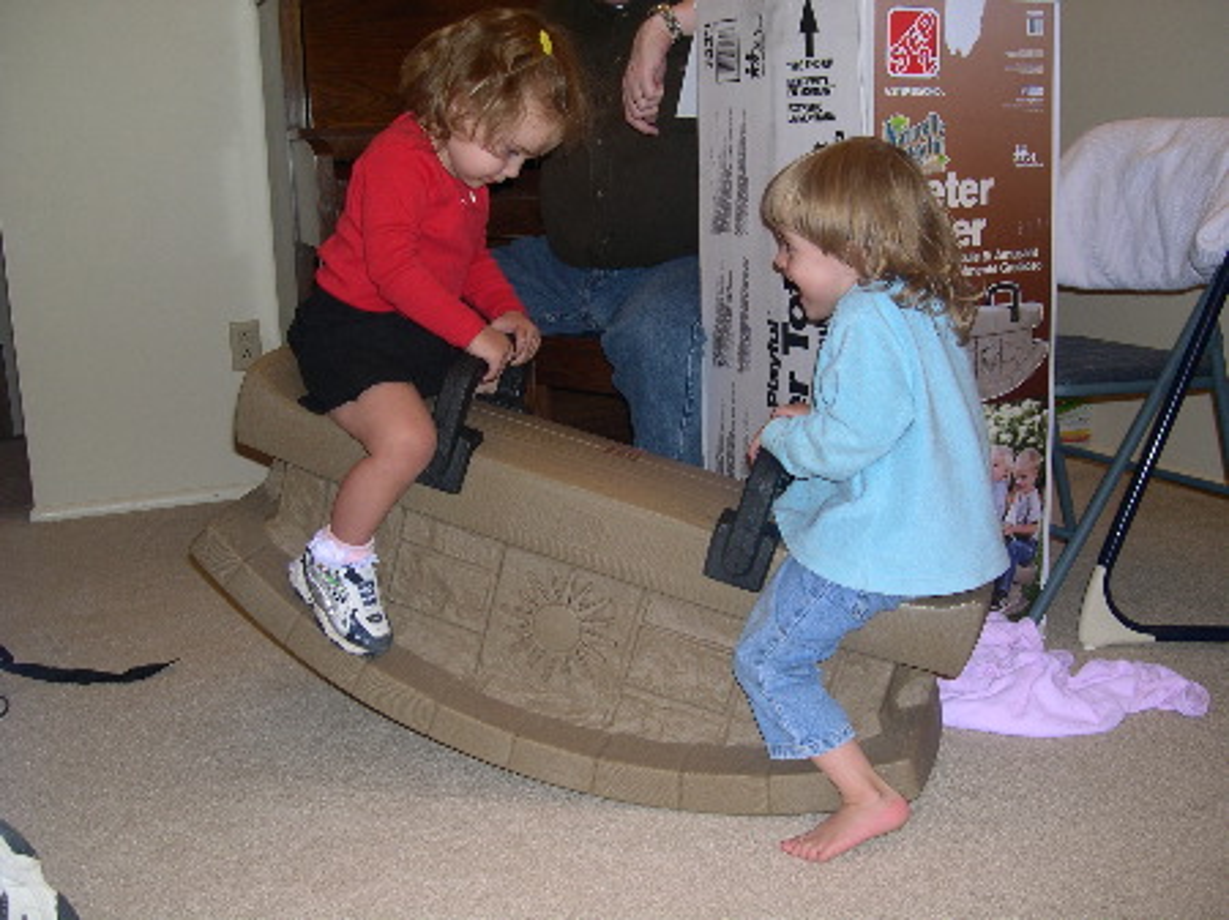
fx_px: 1348
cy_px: 460
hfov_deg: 49.0
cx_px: 614
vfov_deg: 37.7
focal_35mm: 38
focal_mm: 8
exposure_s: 1/60
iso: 100
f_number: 2.8
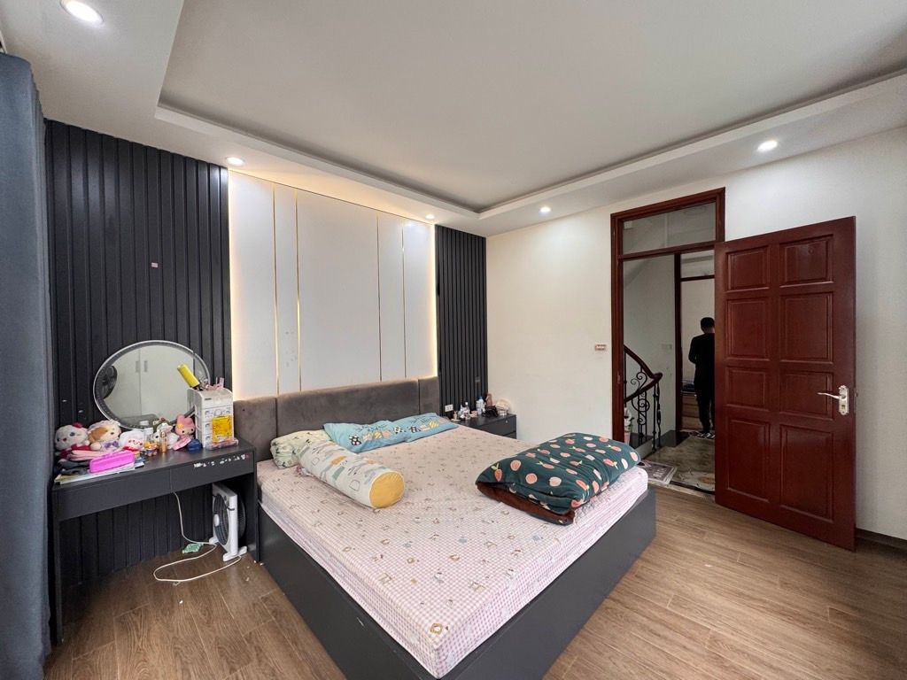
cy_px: 340
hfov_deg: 102.1
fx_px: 367
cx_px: 454
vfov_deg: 85.7
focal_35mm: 14
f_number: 2.2
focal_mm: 2.22
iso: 125
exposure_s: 1/99
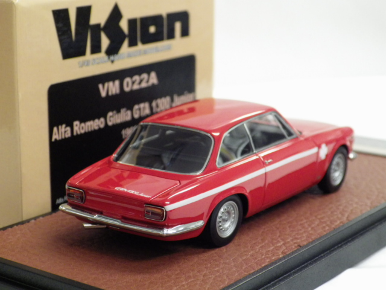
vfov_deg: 17.0
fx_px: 970
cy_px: 145
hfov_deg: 22.5
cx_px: 193
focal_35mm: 87
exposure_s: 1/40
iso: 800
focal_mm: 15.6
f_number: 4.4
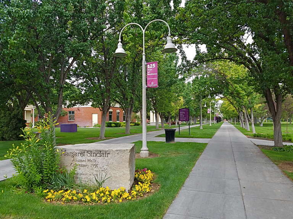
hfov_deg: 67.3
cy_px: 110
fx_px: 220
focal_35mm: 26
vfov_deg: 53.1
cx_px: 146
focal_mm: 4.2
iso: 50
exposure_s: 1/239
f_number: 1.7
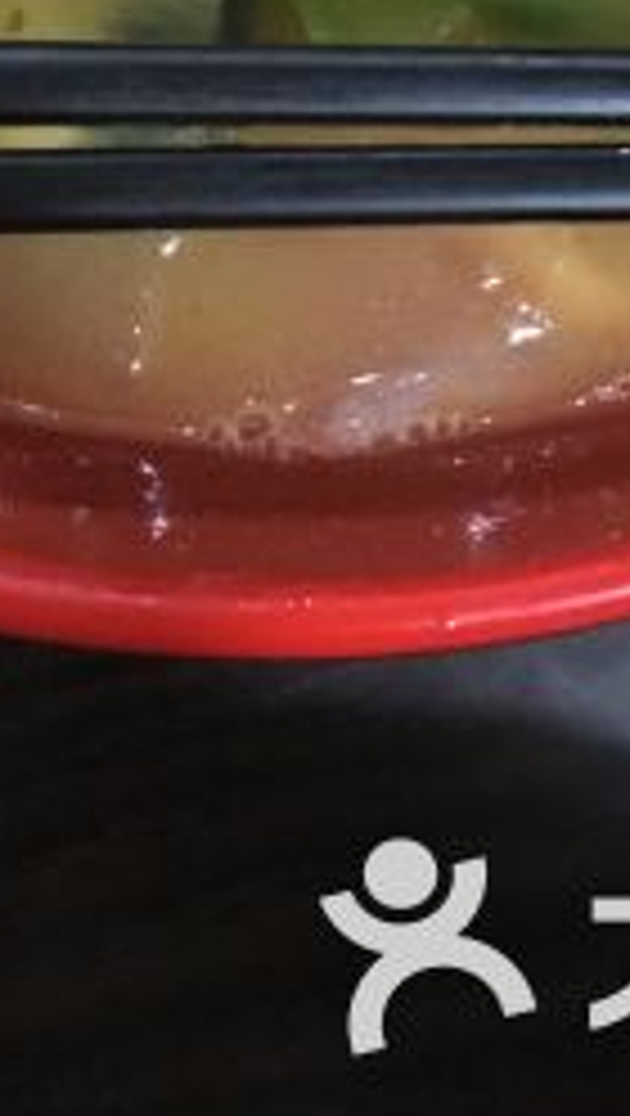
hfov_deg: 13.6
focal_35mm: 89
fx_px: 2636
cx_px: 268
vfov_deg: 21.3
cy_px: -396
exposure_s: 1/20
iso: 200
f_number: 2.2
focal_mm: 4.15
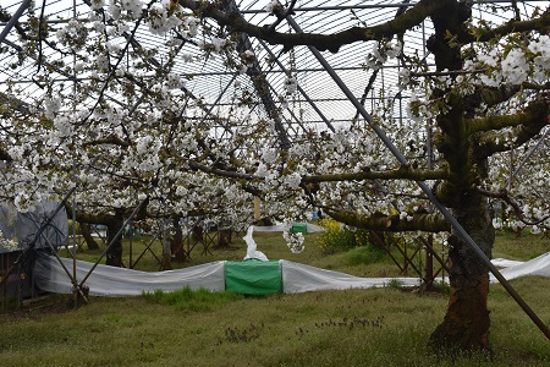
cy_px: 184
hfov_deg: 43.6
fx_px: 687
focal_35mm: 45
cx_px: 275
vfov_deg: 29.9
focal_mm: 30
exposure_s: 1/250
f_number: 8
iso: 200
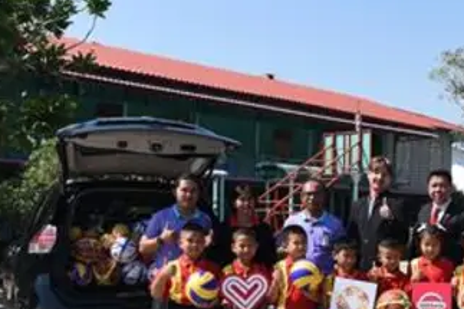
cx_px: 418
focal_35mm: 58
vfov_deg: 23.2
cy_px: 210
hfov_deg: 32.7
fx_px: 747
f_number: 8
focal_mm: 24
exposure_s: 1/320
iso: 125
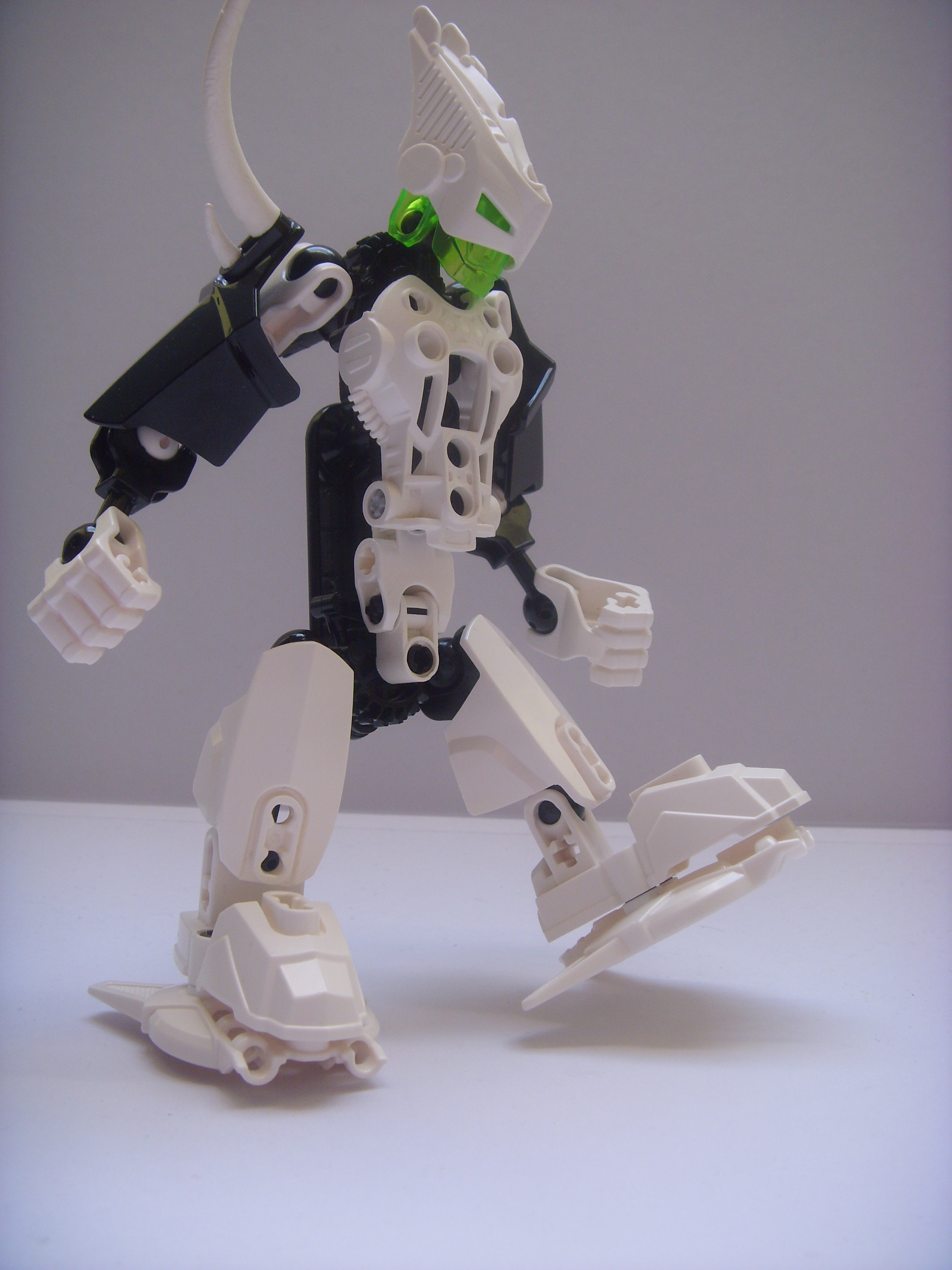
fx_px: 1137
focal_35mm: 31
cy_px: 635
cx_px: 476
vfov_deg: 58.4
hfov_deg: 45.4
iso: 100
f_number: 3.5
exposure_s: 1/30
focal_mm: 6.3
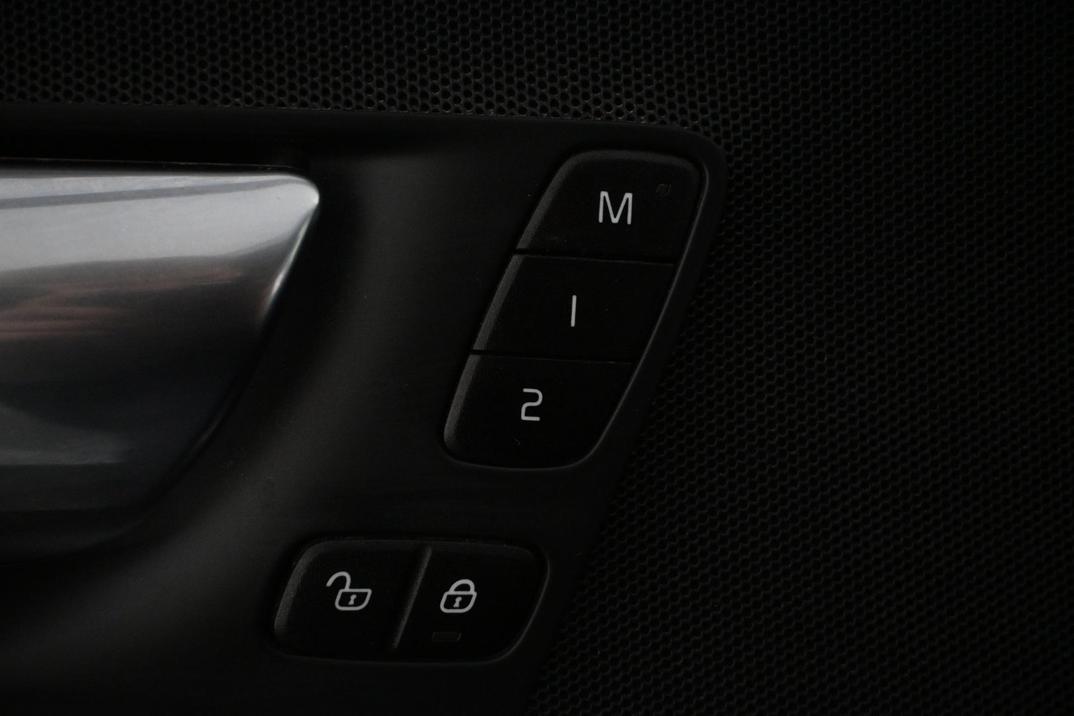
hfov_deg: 38.9
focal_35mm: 51
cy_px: 358
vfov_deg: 26.5
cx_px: 537
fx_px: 1521
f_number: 5
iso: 4000
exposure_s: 1/125
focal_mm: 34
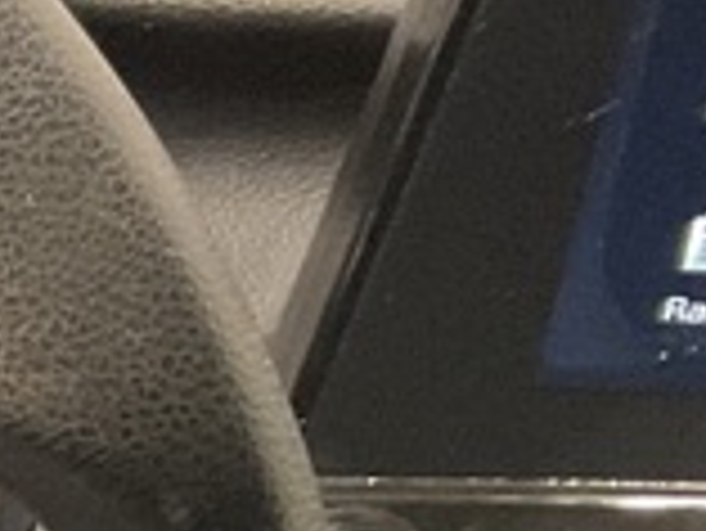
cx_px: -1133
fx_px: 3613
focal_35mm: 177
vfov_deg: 8.2
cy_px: 896
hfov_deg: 9.6
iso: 500
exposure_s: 1/30
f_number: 1.8
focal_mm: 3
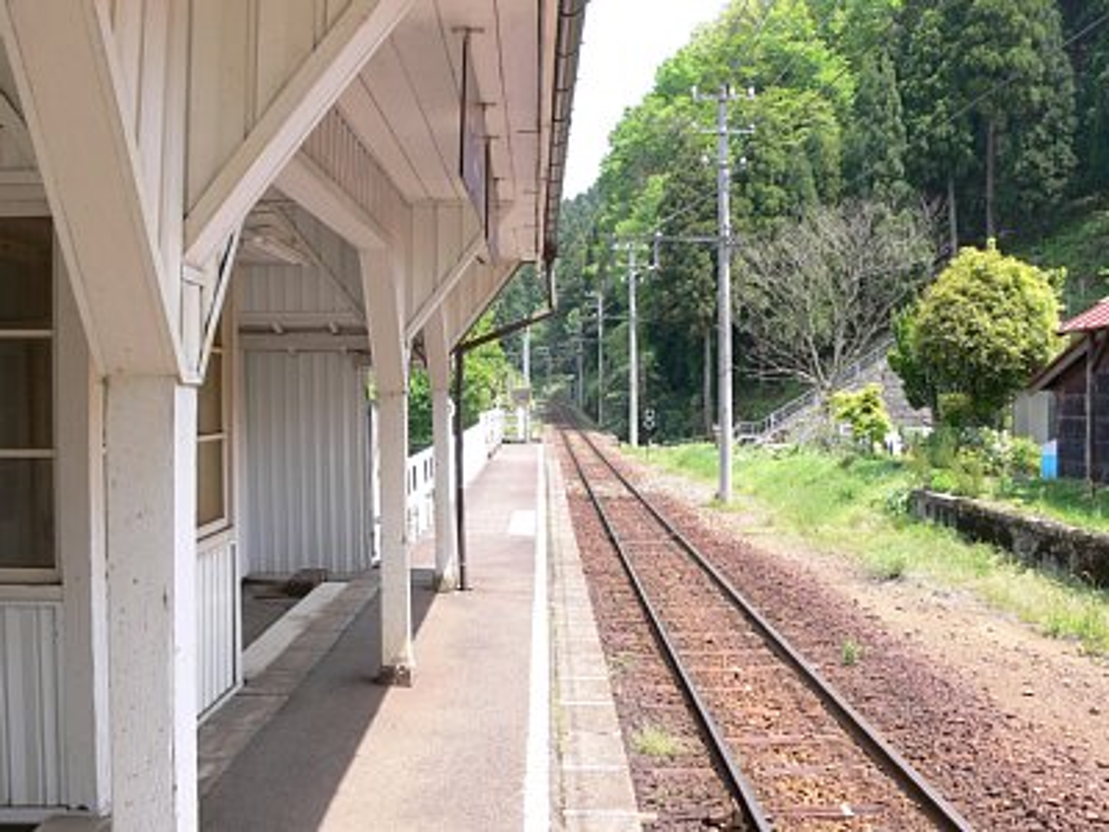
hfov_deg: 52.6
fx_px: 1121
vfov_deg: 40.7
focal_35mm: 35
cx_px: 554
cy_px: 416
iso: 80
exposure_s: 1/100
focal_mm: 7.4
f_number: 5
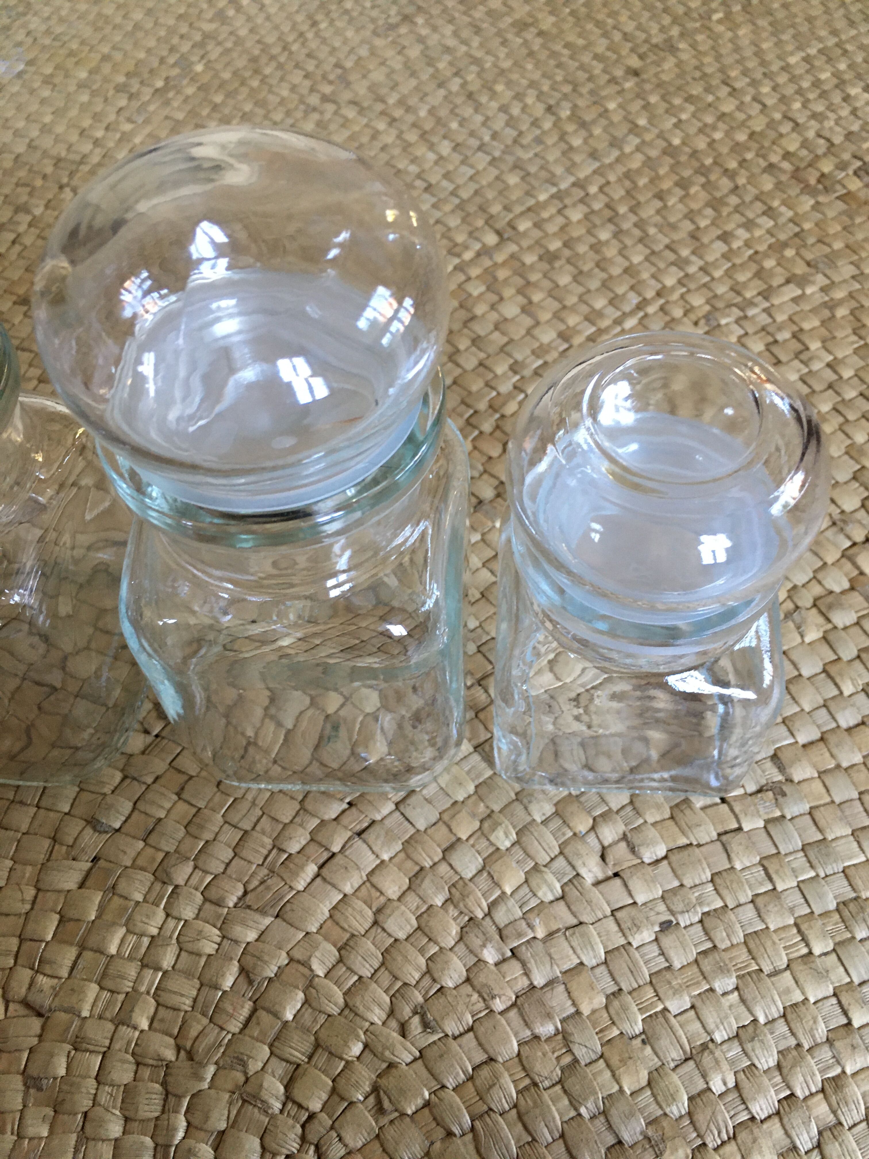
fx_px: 971
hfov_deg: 48.2
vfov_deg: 61.7
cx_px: 434
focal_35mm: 29
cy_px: 580
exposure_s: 1/33
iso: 160
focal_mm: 4.15
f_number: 2.2
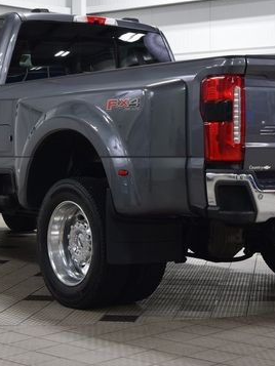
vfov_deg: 22.2
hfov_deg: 16.8
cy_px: 150
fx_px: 932
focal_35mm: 88
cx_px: 143
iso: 450
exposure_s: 1/15
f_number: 6.3
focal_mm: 34
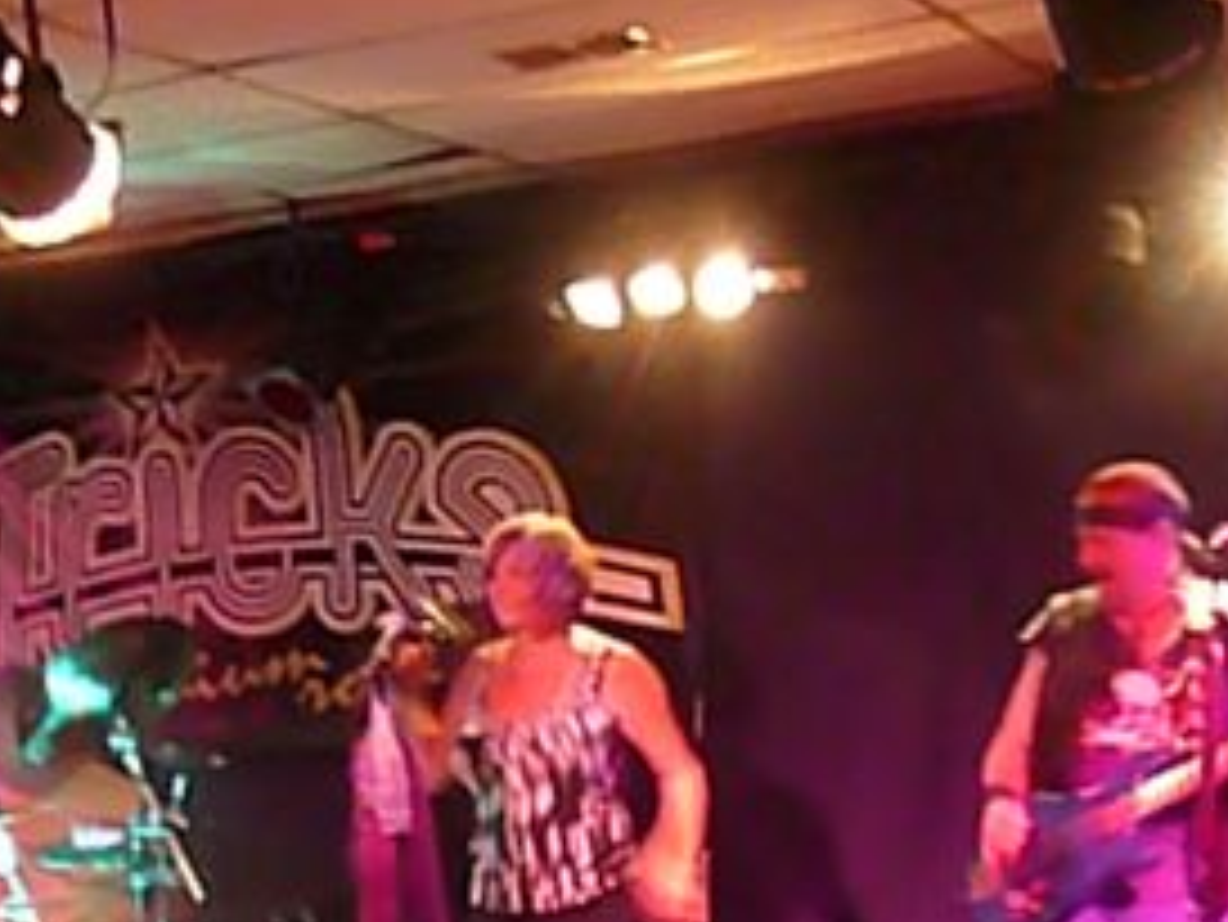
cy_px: 1025
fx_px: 2910
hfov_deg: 23.5
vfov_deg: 17.4
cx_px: 252
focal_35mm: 82
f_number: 2.8
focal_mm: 5.2
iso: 800
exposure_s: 1/10
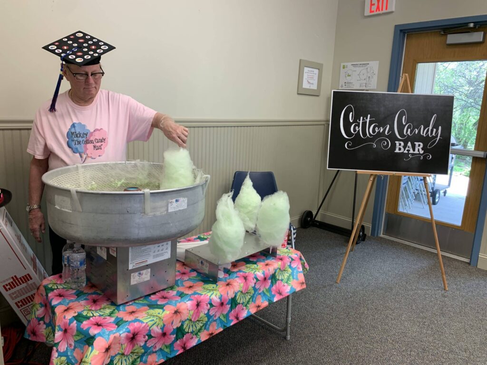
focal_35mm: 26
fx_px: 366
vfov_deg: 53.1
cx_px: 244
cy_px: 182
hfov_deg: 67.3
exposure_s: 1/120
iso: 100
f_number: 1.8
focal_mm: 4.25
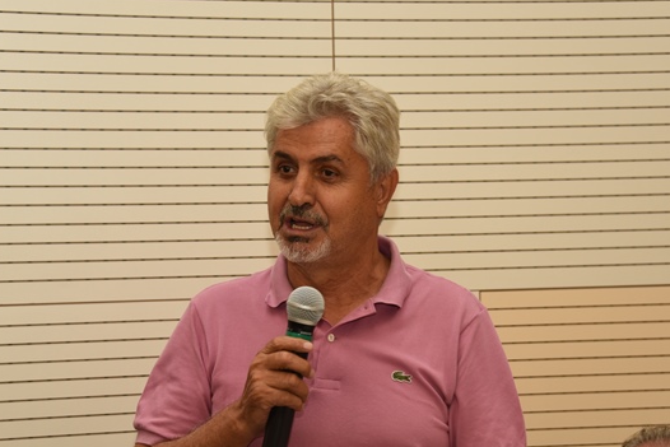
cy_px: 275
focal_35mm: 109
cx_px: 331
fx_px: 2029
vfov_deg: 12.6
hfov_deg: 18.8
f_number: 5.6
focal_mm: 85
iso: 400
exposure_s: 1/80
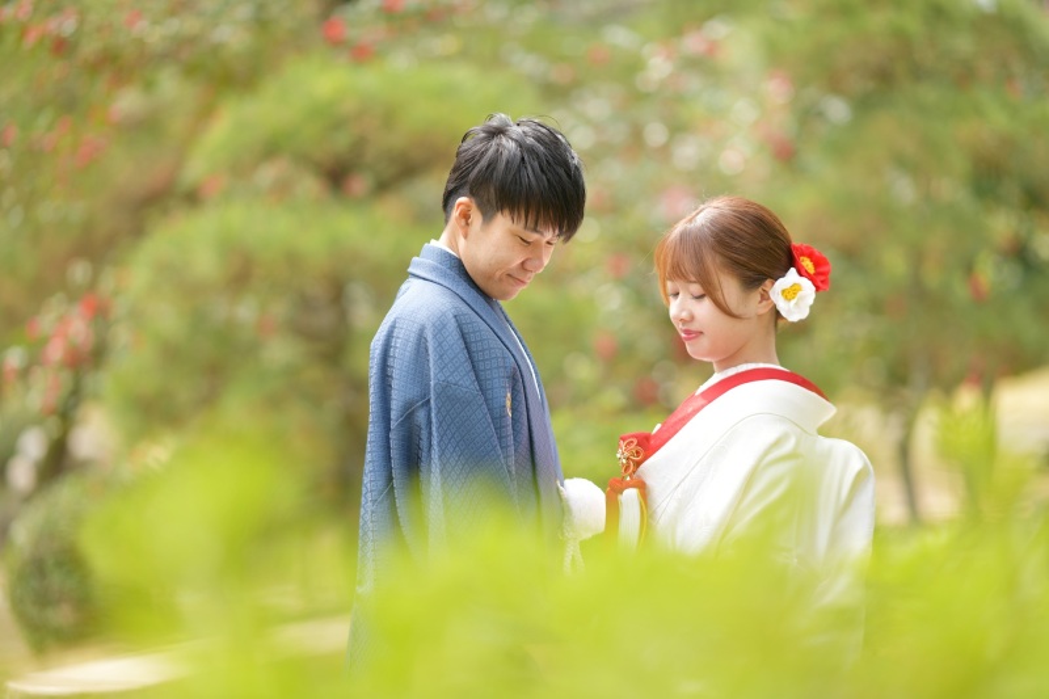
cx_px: 524
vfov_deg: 13.0
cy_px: 350
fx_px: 3059
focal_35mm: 105
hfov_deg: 19.5
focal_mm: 105
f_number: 1.8
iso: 100
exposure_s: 1/640
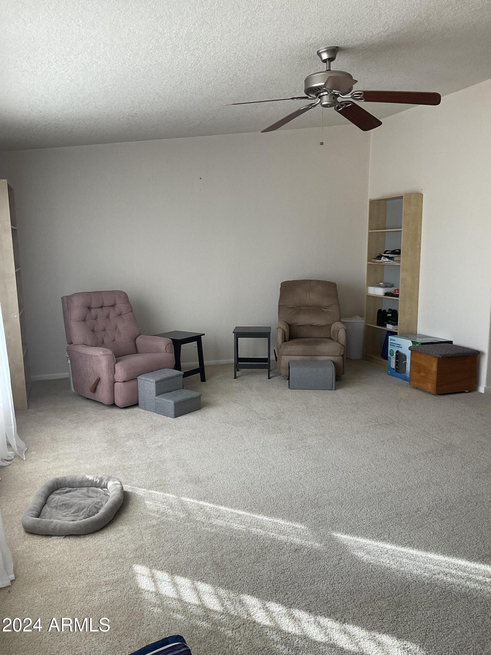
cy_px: 328
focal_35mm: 29
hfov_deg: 48.2
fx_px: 548
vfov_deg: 61.7
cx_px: 246
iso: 32
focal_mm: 3
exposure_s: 1/122
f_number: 1.8
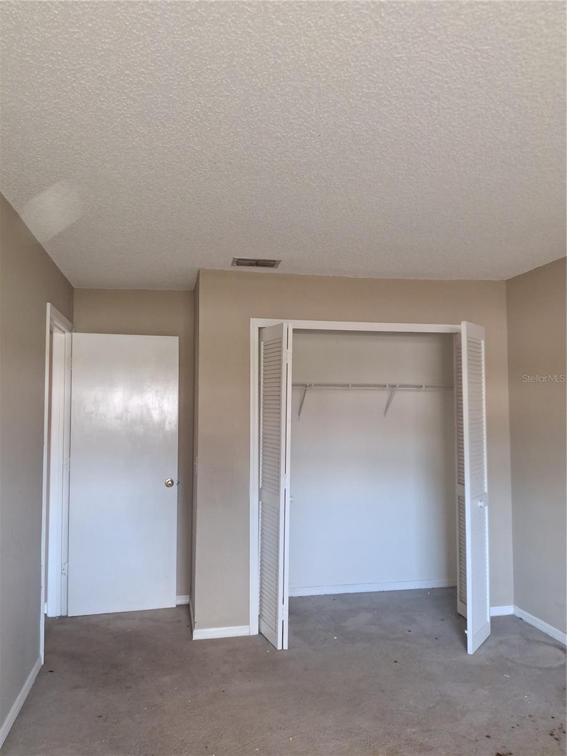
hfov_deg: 54.9
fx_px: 546
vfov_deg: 69.4
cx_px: 284
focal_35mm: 25
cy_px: 378
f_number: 1.8
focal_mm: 4.69
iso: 320
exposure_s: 1/50
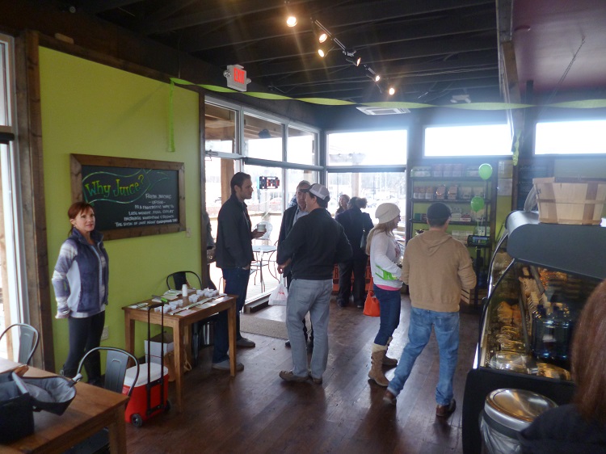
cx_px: 303
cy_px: 227
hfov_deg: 71.6
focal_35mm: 24
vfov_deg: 56.8
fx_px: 420
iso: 100
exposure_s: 1/60
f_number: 2.5
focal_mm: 4.3
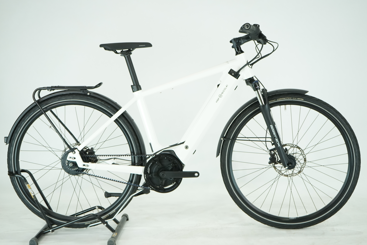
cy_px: 122
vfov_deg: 24.6
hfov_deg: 36.2
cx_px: 184
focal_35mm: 55
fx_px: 561
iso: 1600
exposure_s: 1/200
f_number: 5.6
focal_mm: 55
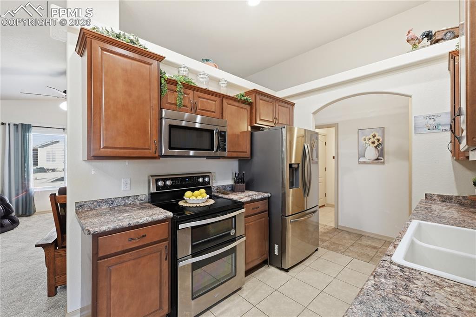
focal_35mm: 15
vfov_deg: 77.3
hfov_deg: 100.4
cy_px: 158
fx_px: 198
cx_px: 238
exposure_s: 1/10
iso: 800
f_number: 11
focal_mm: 15
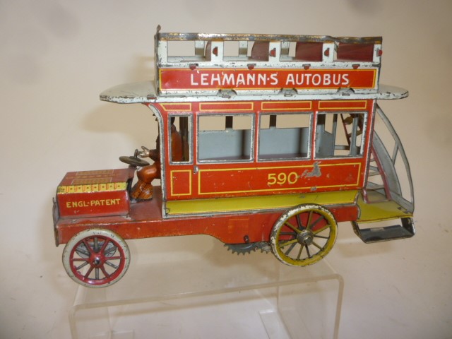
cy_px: 170
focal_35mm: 29
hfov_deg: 61.7
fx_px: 379
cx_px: 226
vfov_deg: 48.2
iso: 100
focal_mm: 5.2
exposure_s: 1/30
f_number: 4
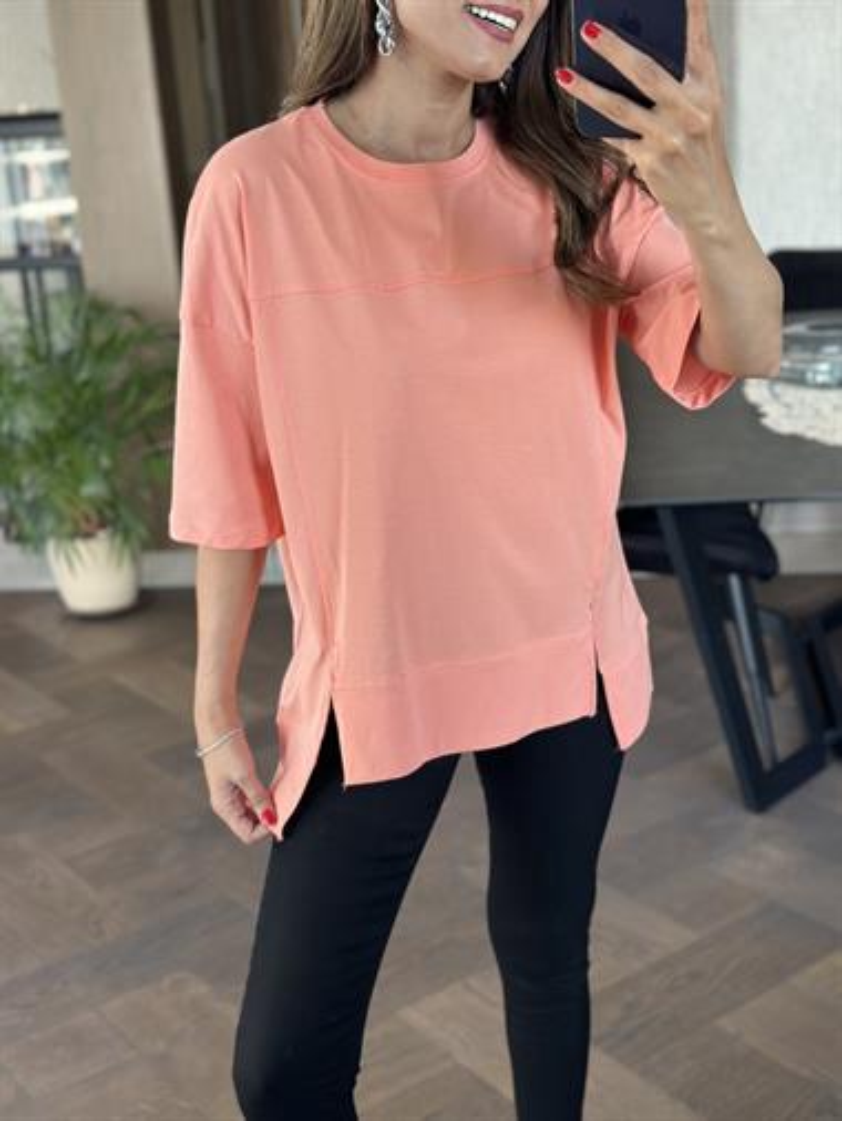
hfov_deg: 30.3
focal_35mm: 48
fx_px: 1555
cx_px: 421
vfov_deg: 39.6
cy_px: 560
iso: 125
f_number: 1.78
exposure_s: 1/60
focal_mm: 6.86
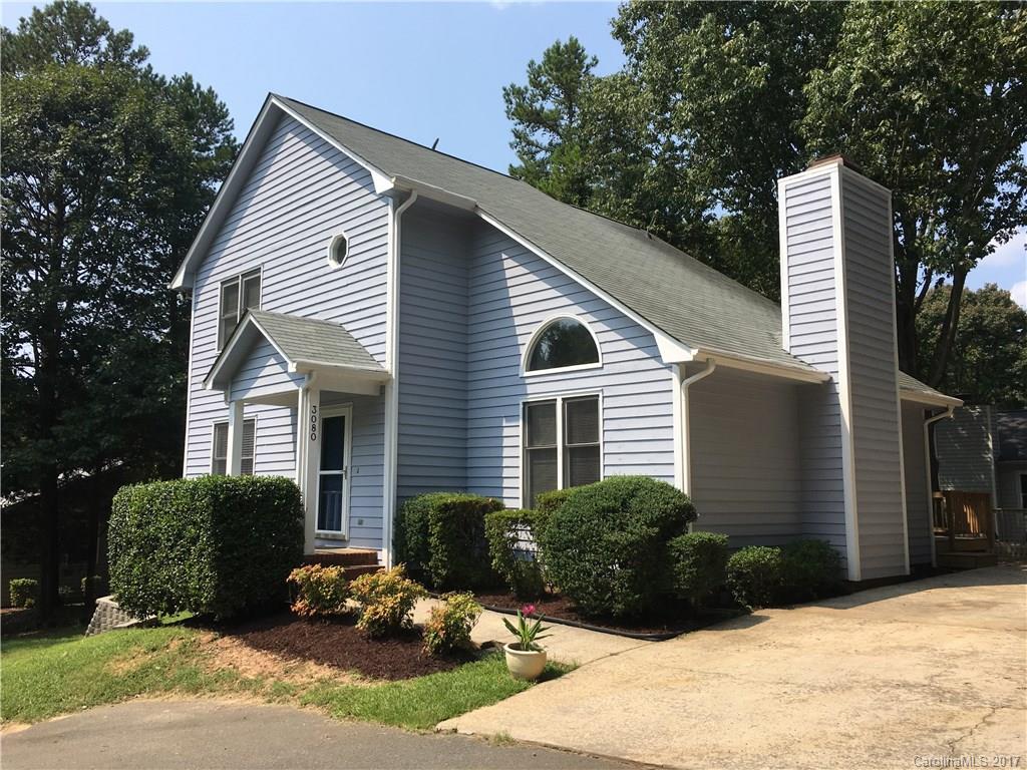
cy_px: 385
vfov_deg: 48.2
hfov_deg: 61.7
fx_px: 860
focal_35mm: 29
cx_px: 514
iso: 25
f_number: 2.2
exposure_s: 1/1538
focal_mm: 4.15
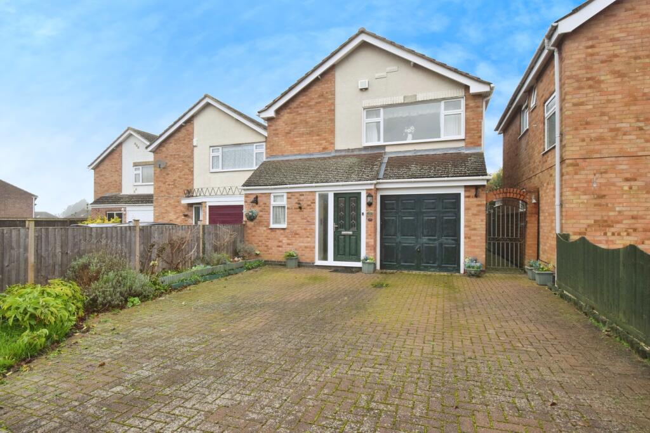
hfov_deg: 85.4
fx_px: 352
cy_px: 216
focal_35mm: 20
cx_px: 325
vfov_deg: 63.2
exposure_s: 1/200
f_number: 10
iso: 1000
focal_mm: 13
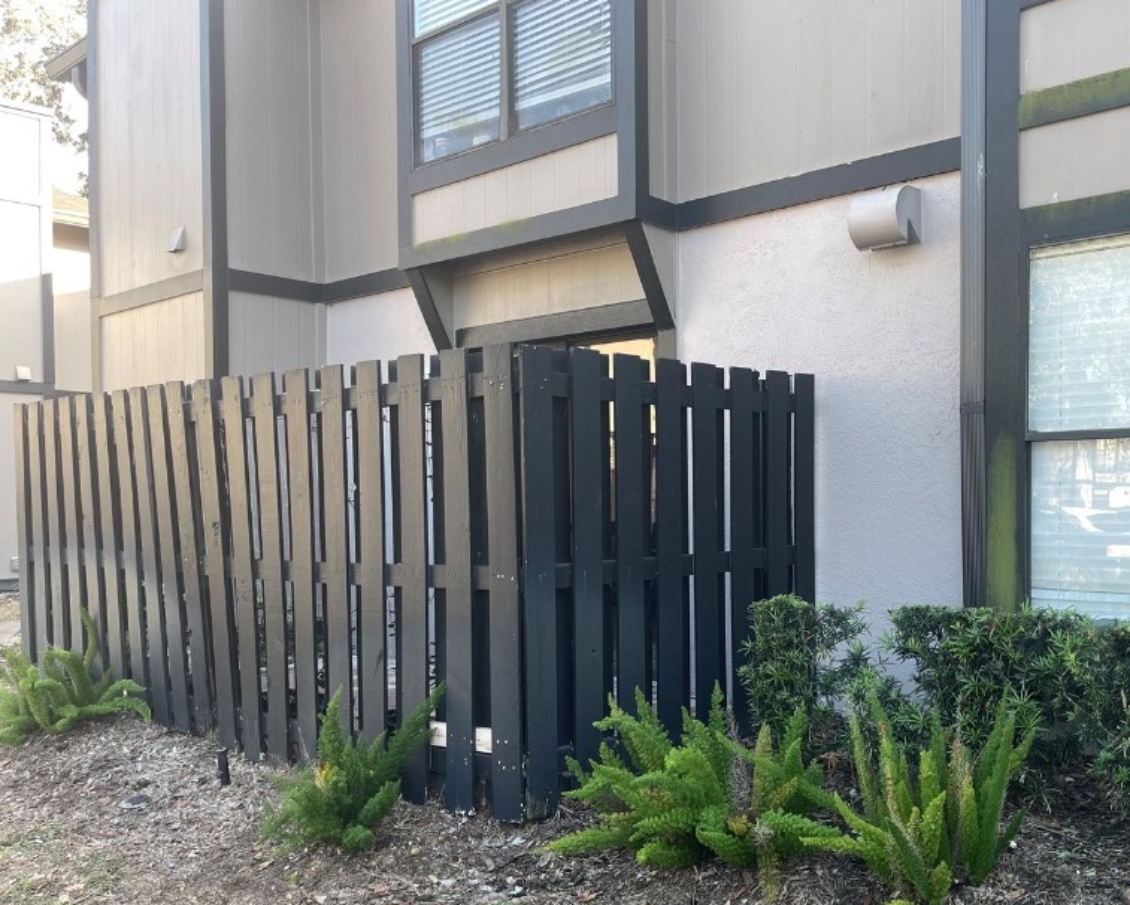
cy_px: 518
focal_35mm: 33
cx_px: 721
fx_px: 1104
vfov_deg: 44.4
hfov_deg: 53.5
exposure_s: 1/195
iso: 32
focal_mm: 5.1
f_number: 1.6
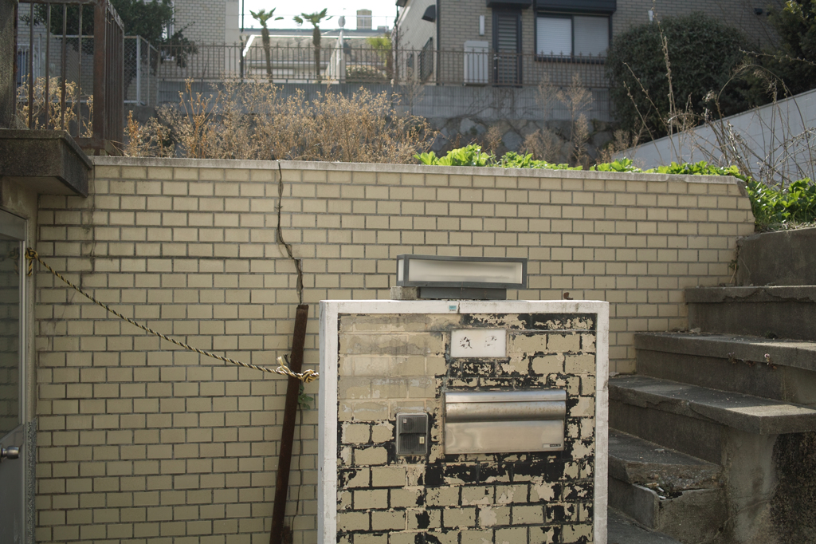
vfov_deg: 32.6
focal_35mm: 41
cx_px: 408
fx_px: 929
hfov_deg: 47.4
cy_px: 272
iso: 100
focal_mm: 24.2
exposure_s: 1/640
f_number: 2.8
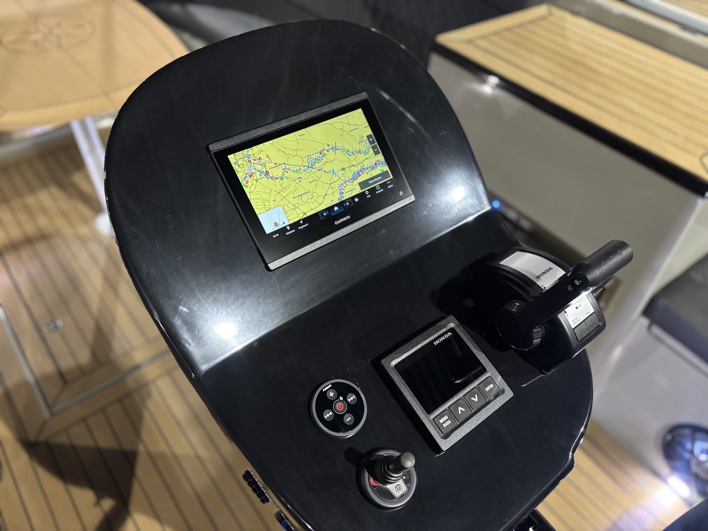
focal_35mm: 26
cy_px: 266
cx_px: 354
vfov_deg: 53.1
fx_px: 532
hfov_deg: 67.3
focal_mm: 5.96
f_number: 1.6
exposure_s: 1/40
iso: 640
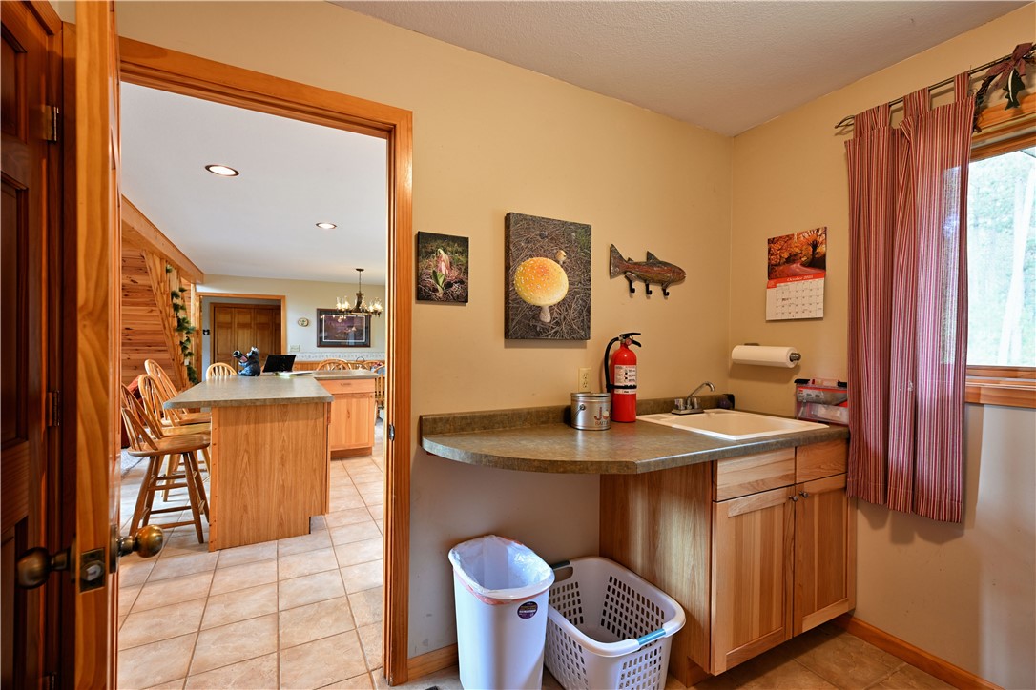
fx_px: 460
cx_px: 518
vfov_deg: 73.7
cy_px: 345
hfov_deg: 96.7
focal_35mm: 16
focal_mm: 16
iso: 200
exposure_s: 1/3
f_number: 5.6
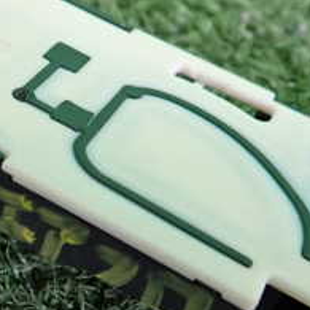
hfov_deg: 22.2
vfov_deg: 22.6
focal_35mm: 76
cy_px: 89
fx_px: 770
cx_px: 30
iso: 400
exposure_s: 1/30
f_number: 2.2
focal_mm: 5.05
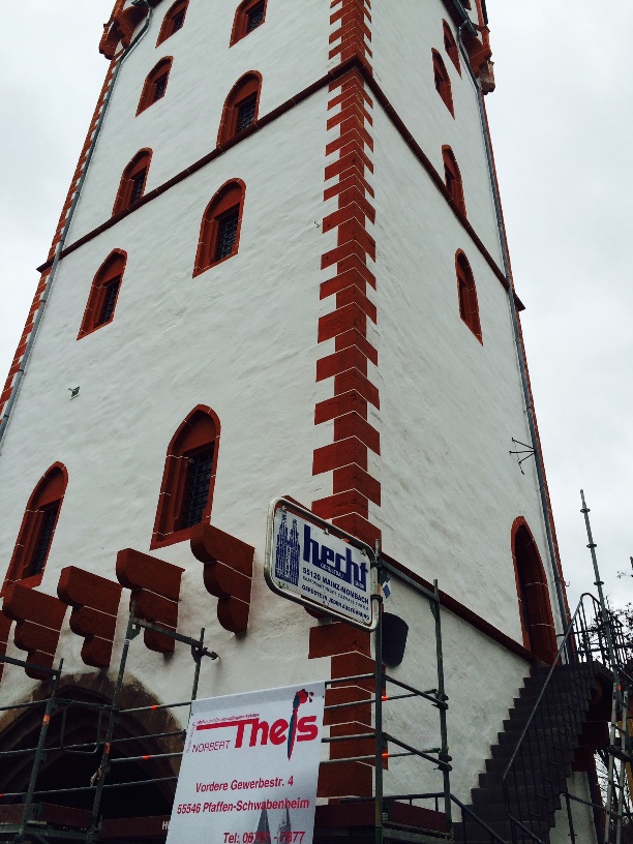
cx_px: 316
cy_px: 422
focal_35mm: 29
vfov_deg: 61.7
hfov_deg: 48.2
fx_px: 707
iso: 32
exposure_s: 1/513
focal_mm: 4.15
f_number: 2.2
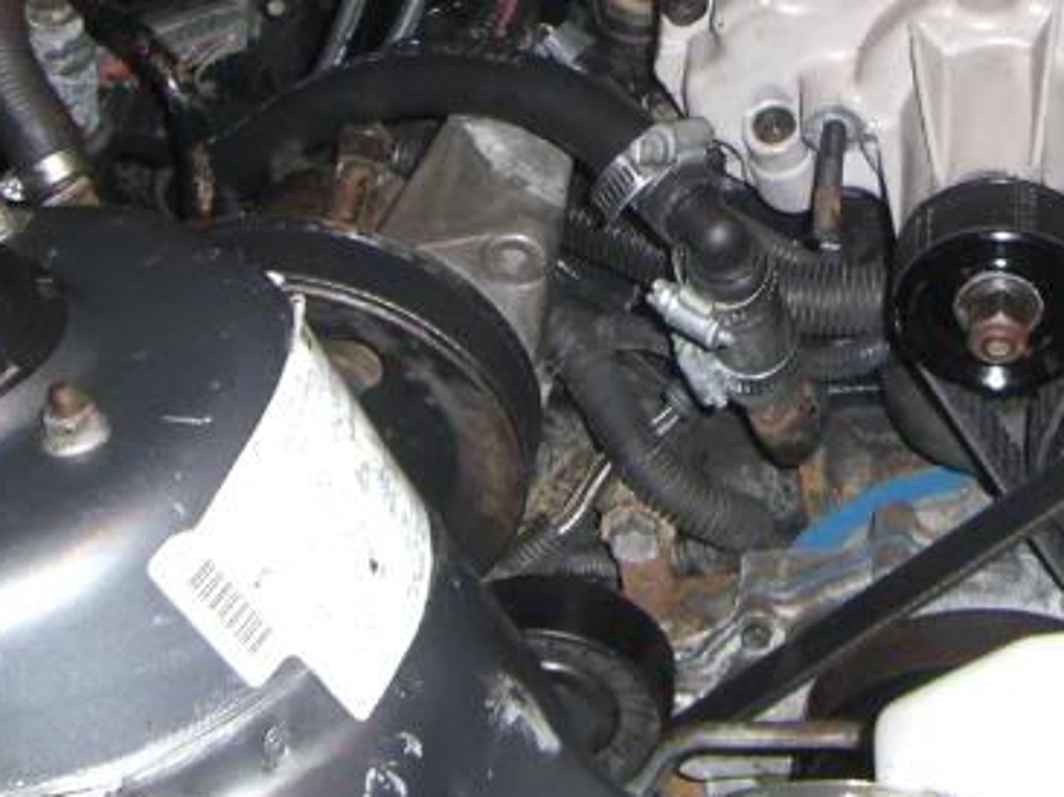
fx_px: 3225
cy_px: -201
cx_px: 823
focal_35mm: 105
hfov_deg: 18.6
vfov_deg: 13.6
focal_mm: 6.2
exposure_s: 1/60
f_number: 2.7
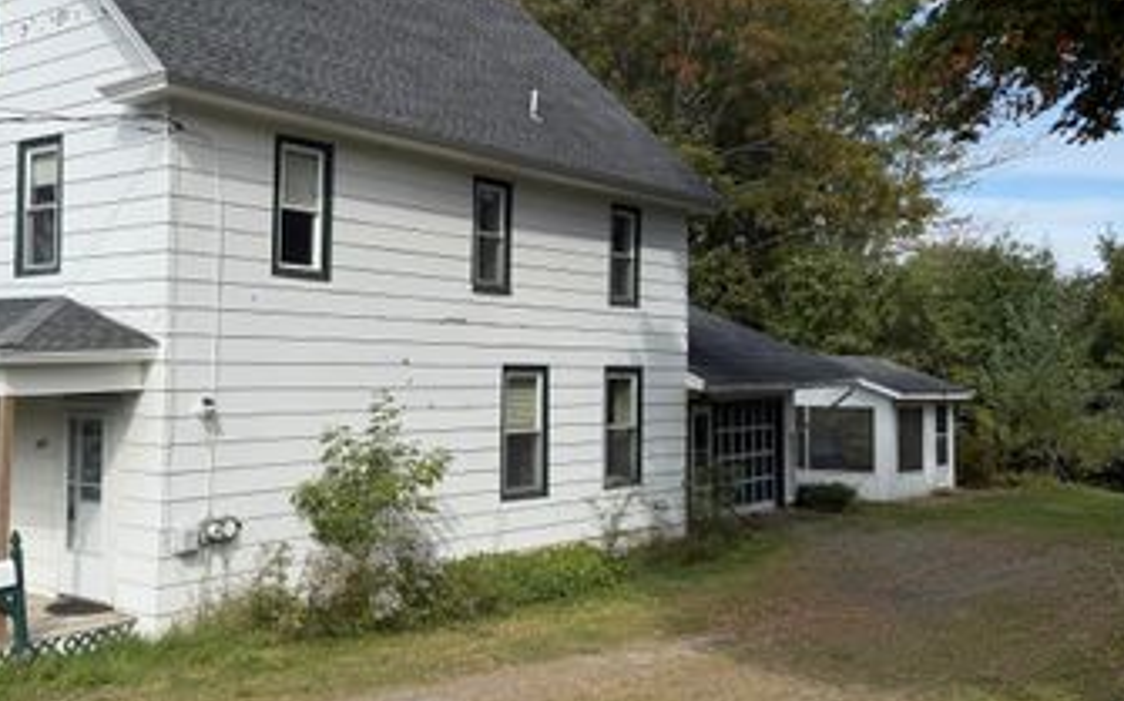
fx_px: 1163
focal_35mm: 38
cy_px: 340
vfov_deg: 33.5
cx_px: 339
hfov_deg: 50.3
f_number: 1.78
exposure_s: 1/3584
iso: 80
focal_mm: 6.76
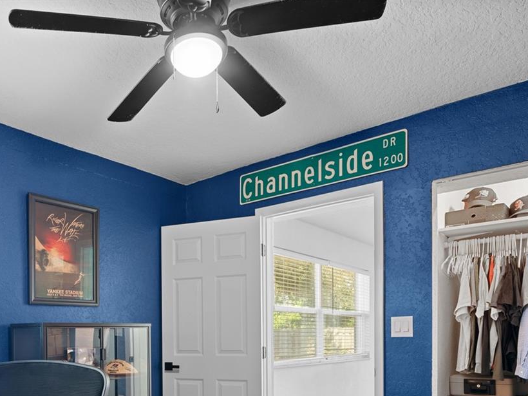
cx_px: 182
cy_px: 341
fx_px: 458
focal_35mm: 30
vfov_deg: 43.6
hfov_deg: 58.8
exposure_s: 5
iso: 250
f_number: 9
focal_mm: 16
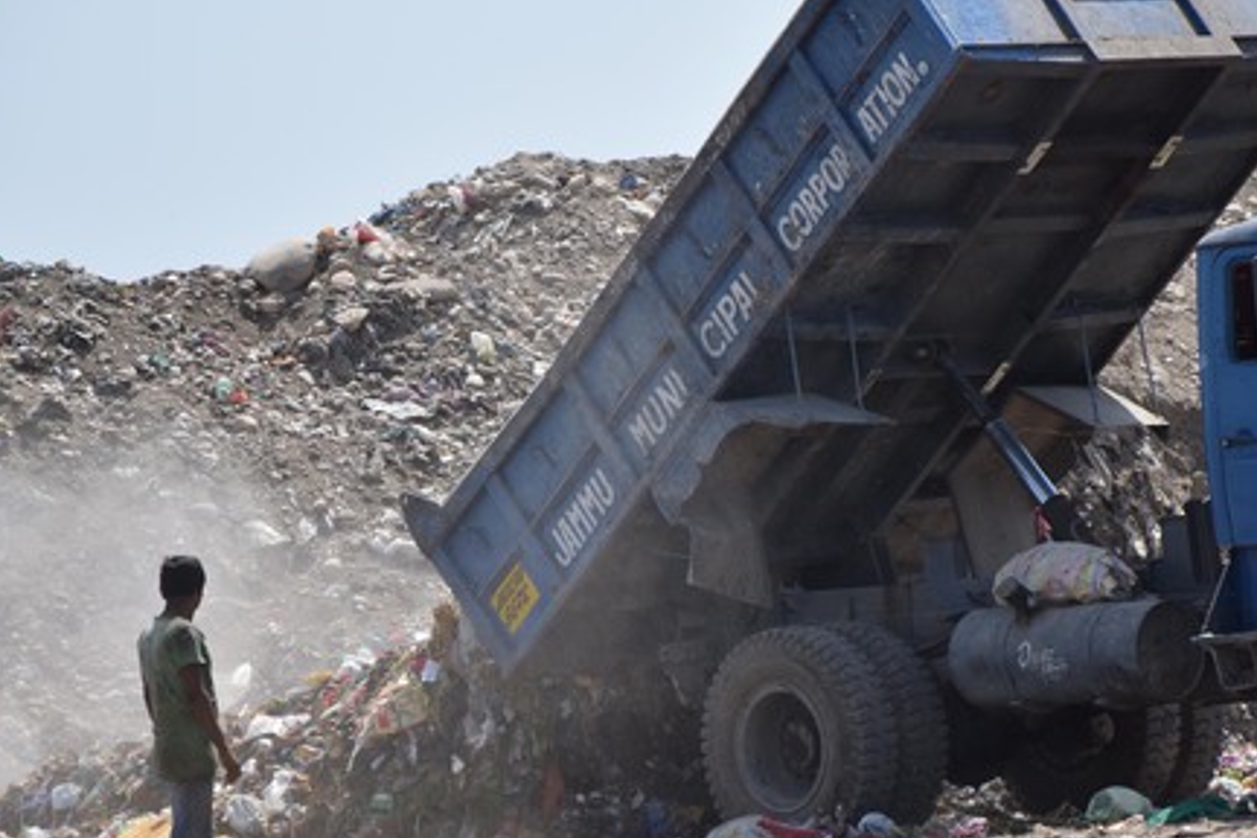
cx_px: 826
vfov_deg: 5.7
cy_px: 445
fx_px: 8406
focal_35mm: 241
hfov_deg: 8.5
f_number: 5.6
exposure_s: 1/2500
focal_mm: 105
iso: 500
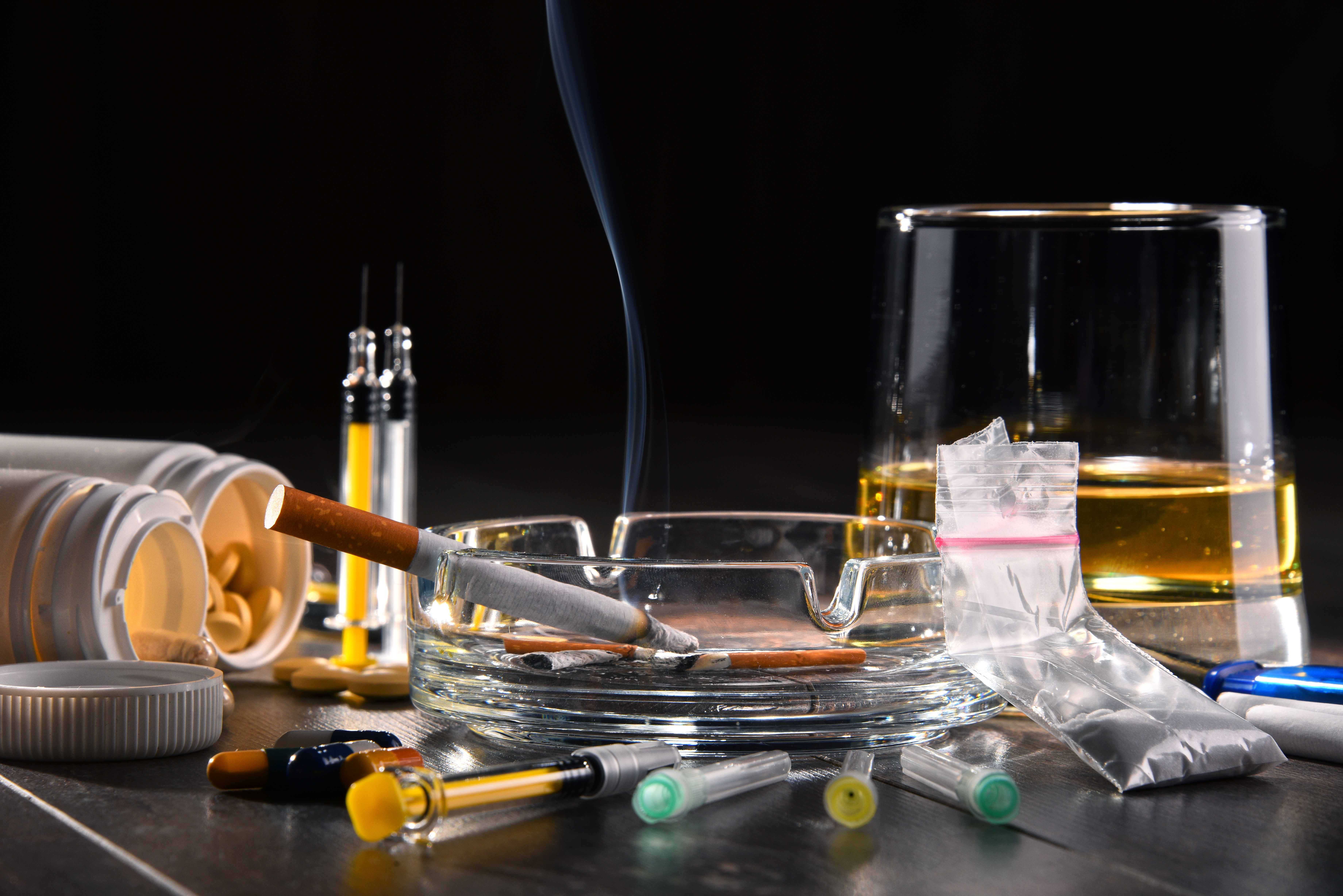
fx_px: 6717
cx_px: 672
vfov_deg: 7.6
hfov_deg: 11.4
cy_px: 448
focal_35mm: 180
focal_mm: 180
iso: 100
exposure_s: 1/125
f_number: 14
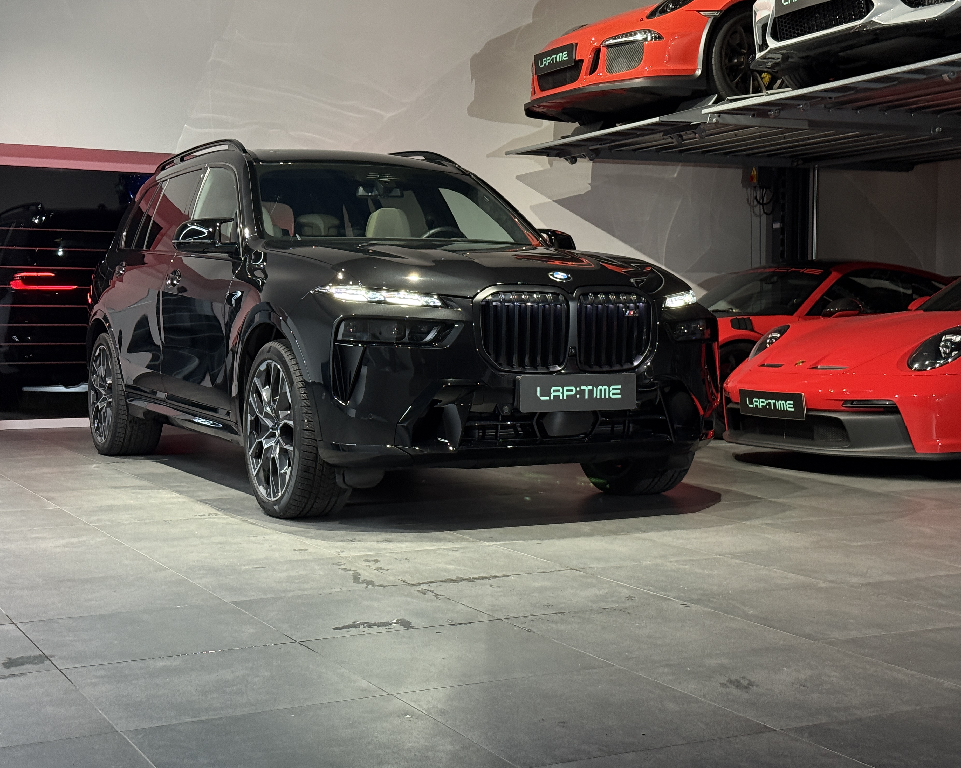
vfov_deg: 29.7
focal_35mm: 51
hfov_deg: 36.7
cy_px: 385
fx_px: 1450
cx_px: 472
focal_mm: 6.76
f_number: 1.78
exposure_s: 1/54
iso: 250
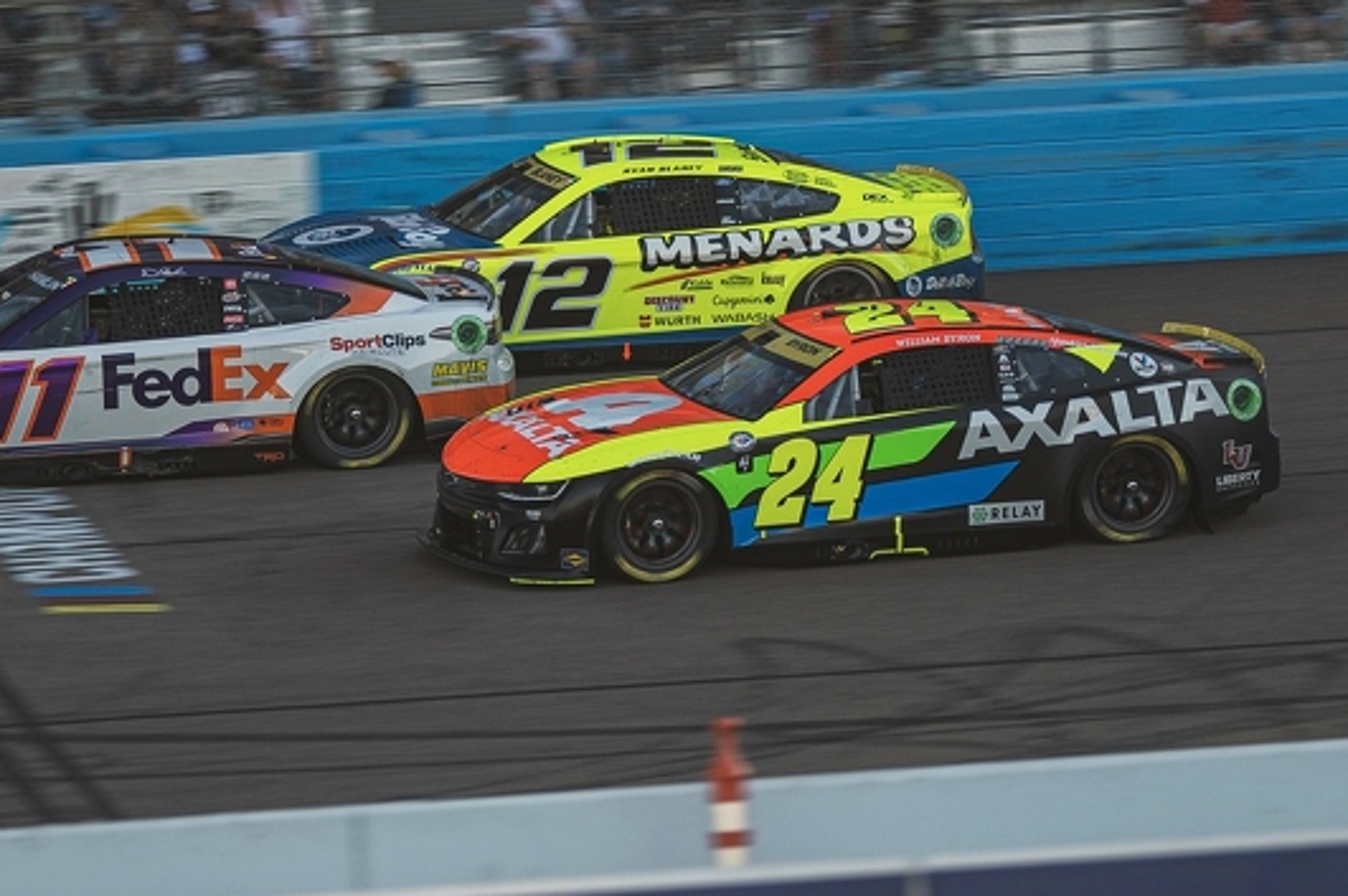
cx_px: 457
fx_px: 6472
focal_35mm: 173
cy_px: 334
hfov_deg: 11.9
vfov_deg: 7.9
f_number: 2.8
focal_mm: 116
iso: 100
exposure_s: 1/400
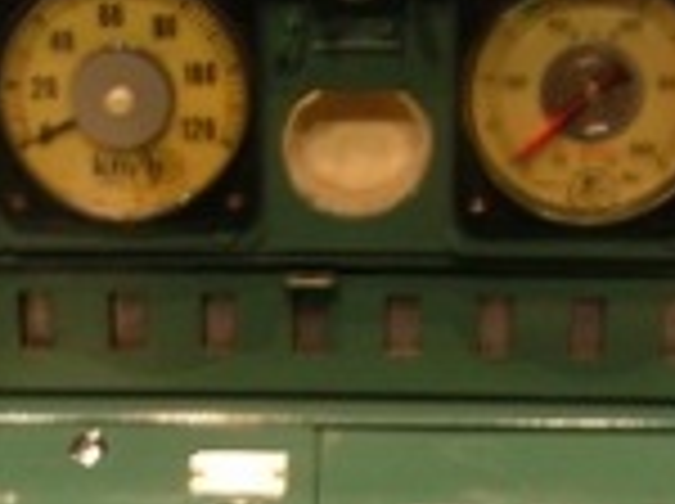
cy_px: 590
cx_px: 252
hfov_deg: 16.8
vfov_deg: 12.4
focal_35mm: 117
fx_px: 2278
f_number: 2.8
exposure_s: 1/8.4
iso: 50
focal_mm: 5.8
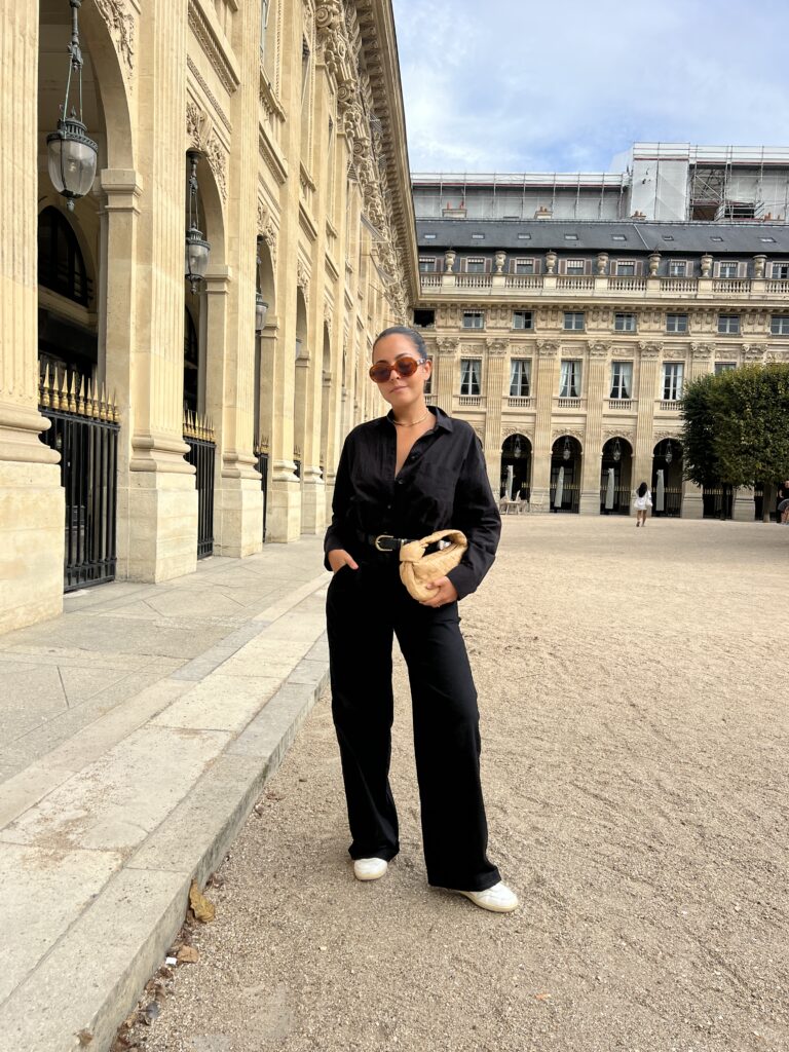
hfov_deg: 53.1
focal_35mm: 26
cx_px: 394
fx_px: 790
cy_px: 526
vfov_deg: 67.3
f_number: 1.5
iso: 50
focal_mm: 5.7
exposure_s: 1/2299
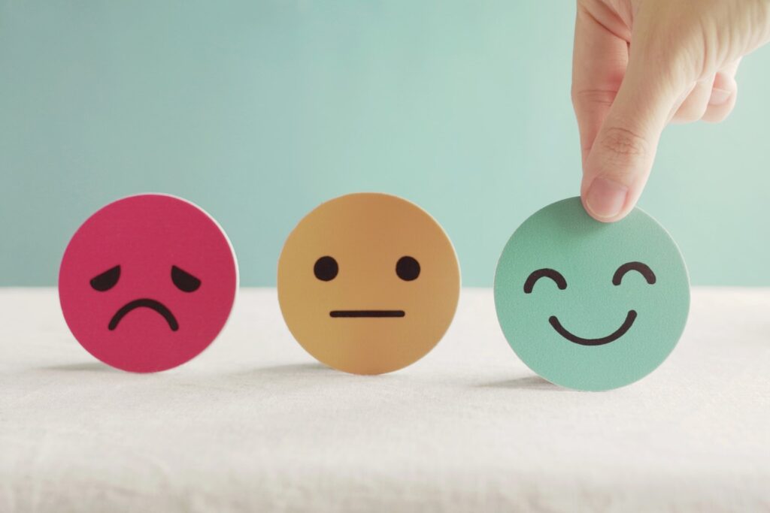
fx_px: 1187
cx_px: 385
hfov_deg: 35.9
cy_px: 256
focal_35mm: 56
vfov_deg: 24.4
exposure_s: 1/50
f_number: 4
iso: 400
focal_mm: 37
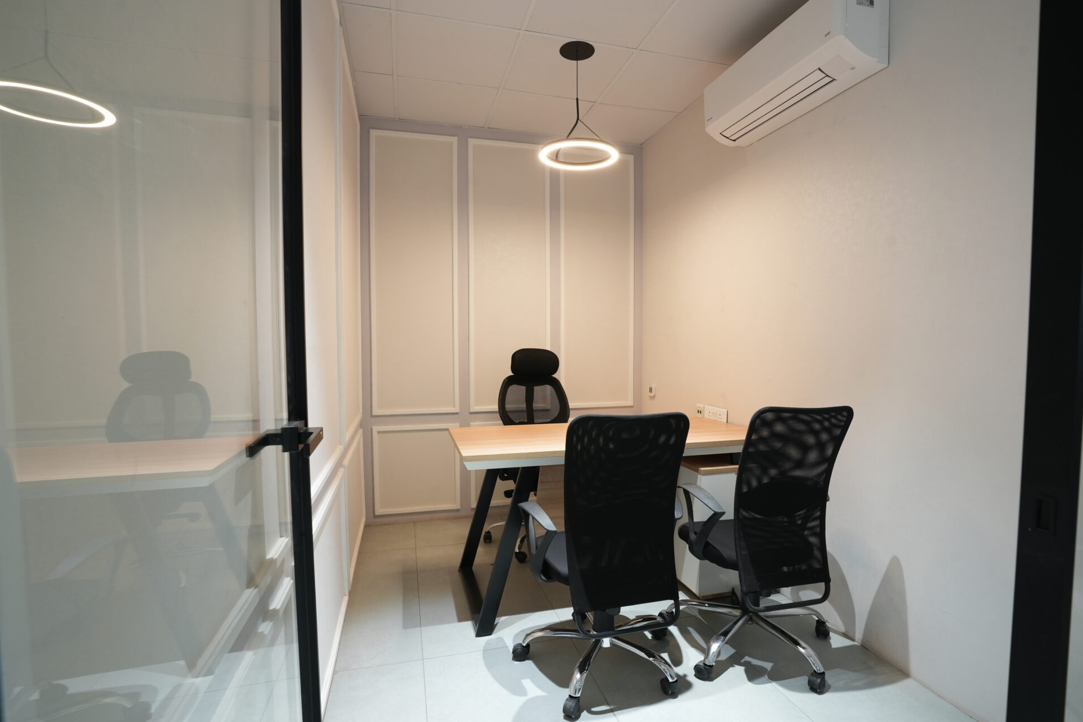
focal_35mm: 17
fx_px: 511
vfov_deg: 70.4
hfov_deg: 93.3
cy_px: 377
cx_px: 550
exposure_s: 1/6
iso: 800
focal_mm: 16
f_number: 8
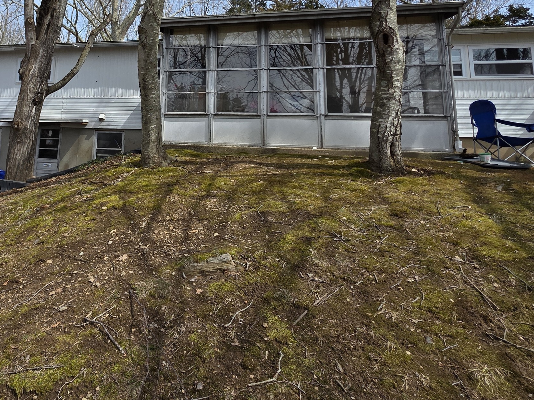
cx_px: 157
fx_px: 370
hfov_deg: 68.5
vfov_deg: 53.3
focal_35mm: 24
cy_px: 84
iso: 40
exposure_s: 1/1728
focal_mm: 2.2
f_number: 1.9
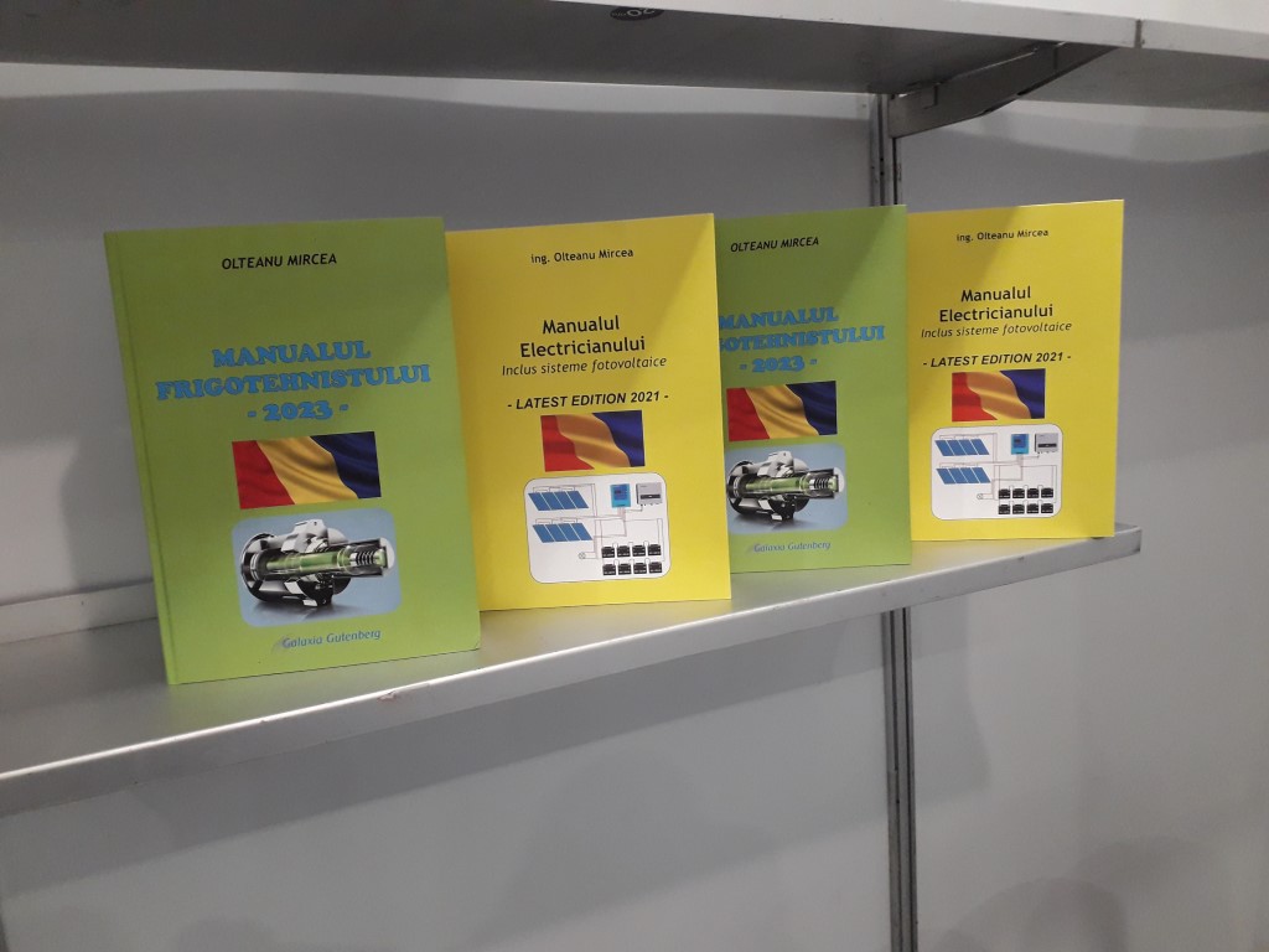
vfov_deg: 51.4
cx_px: 634
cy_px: 476
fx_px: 990
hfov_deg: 65.3
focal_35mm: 27
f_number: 1.9
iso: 200
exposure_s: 1/50
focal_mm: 3.6
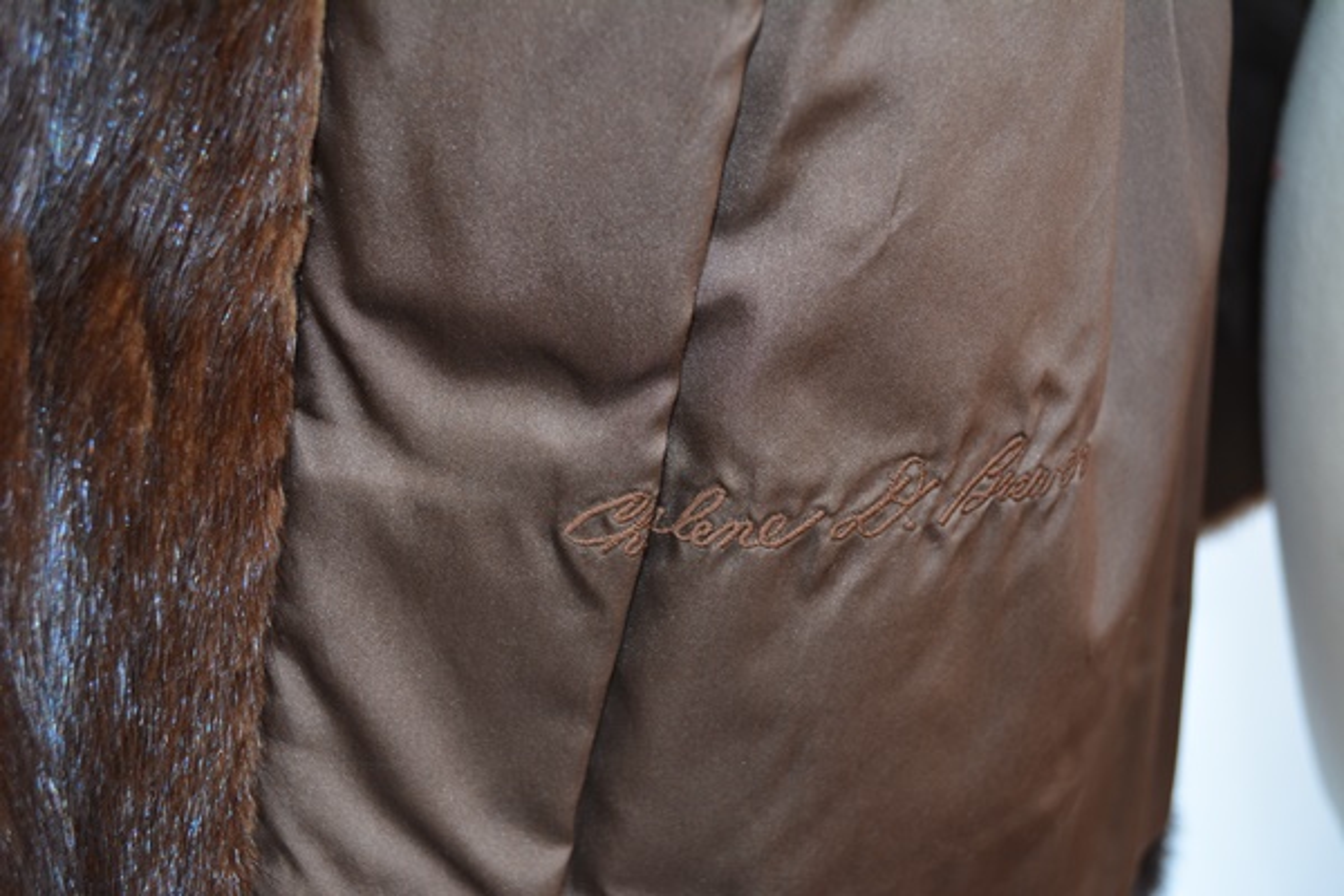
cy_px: 448
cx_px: 672
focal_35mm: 44
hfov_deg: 45.0
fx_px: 1624
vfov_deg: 30.8
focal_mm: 29
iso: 640
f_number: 4.5
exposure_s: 1/60
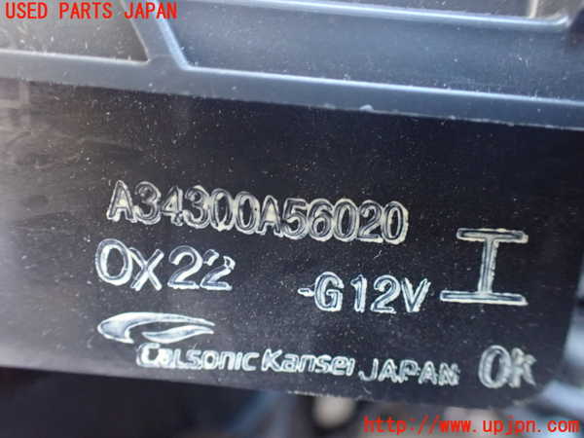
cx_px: 292
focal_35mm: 30
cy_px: 219
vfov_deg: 46.8
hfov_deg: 60.0
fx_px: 506
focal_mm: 5.4
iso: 1250
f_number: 2.3
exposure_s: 1/30
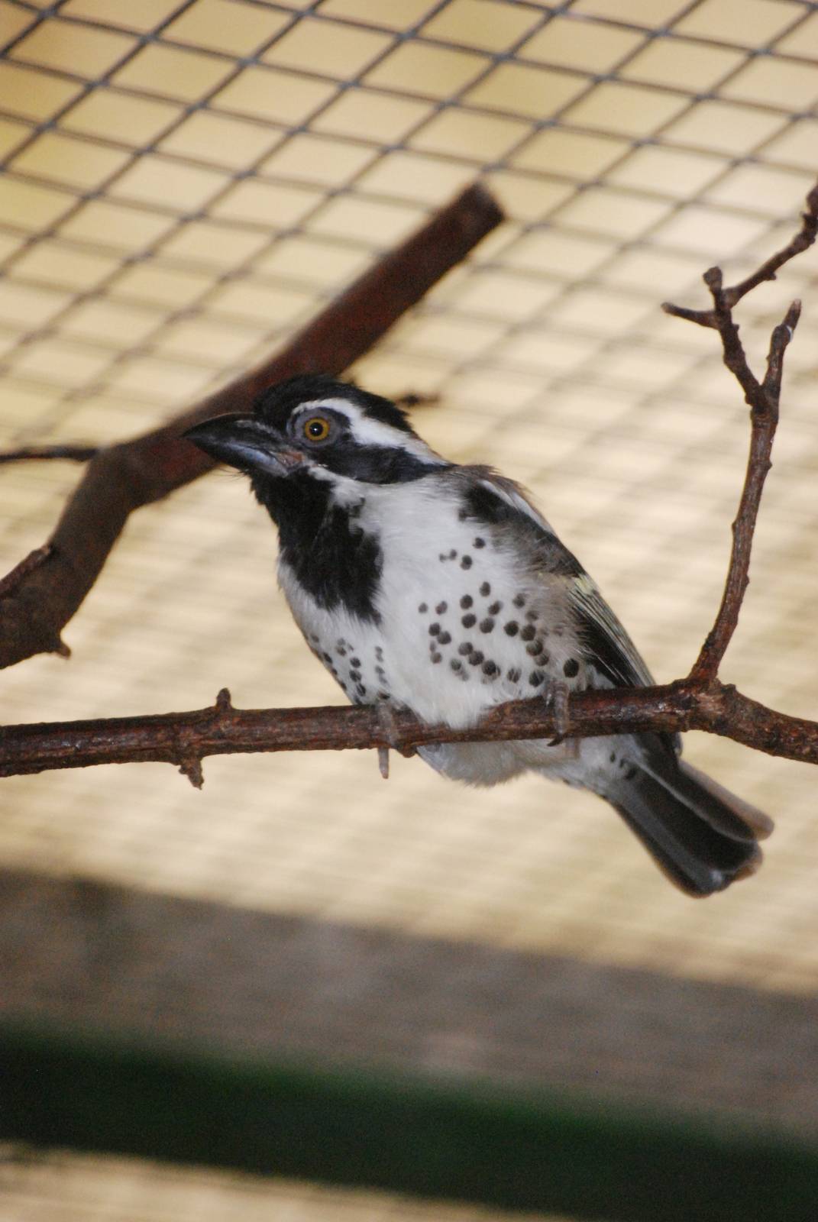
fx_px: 13764
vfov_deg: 5.1
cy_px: 611
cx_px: 409
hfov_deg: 3.4
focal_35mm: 405
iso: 1600
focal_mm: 270
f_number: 5.6
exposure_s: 1/60
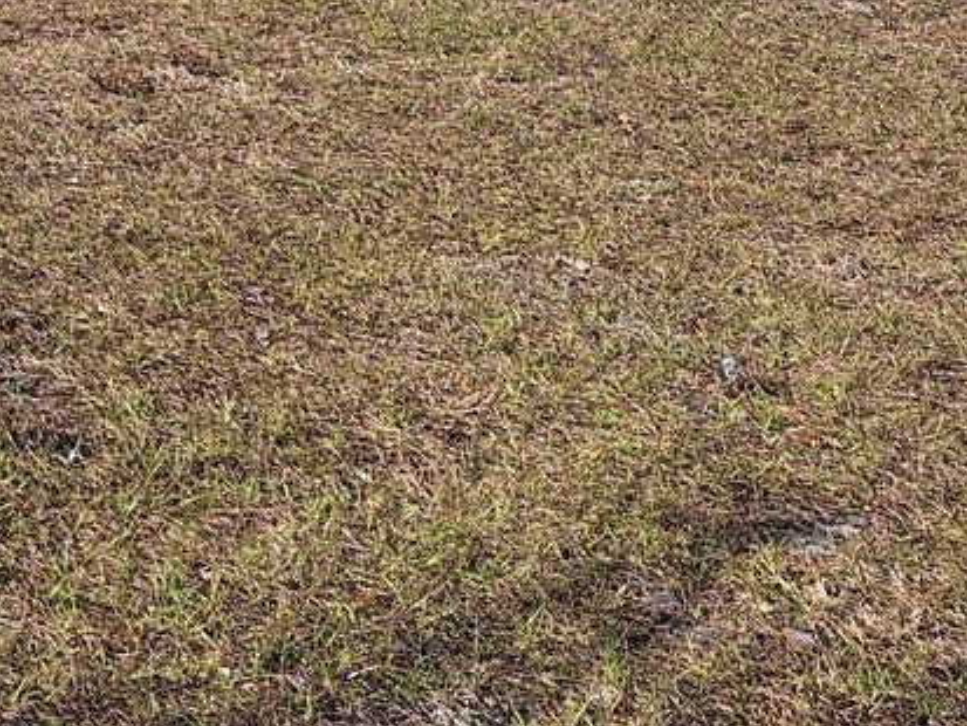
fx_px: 2487
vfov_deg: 14.8
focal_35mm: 89
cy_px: -527
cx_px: -716
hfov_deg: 18.0
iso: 40
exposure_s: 1/2551
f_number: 1.8
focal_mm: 5.54
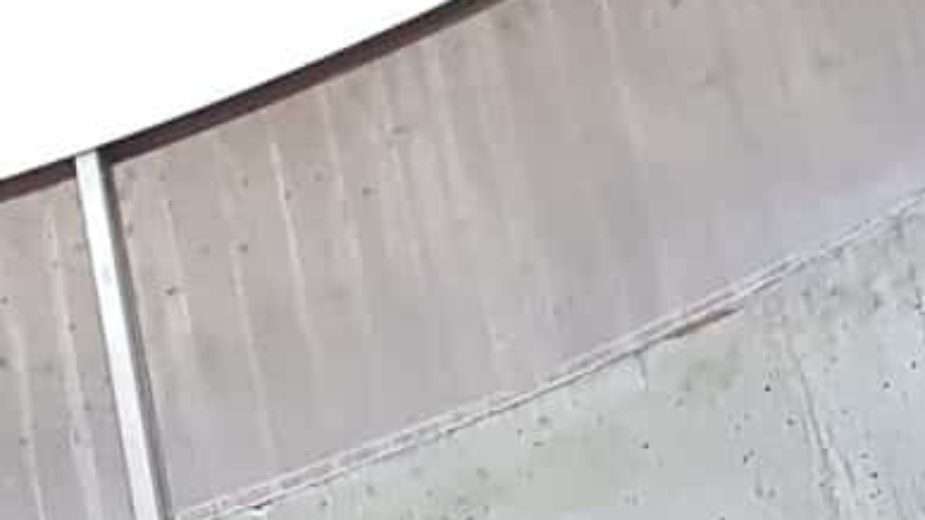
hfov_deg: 11.4
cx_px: 0
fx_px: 4585
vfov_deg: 6.5
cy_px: 391
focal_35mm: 187
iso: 200
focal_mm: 4.3
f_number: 1.7
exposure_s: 1/20
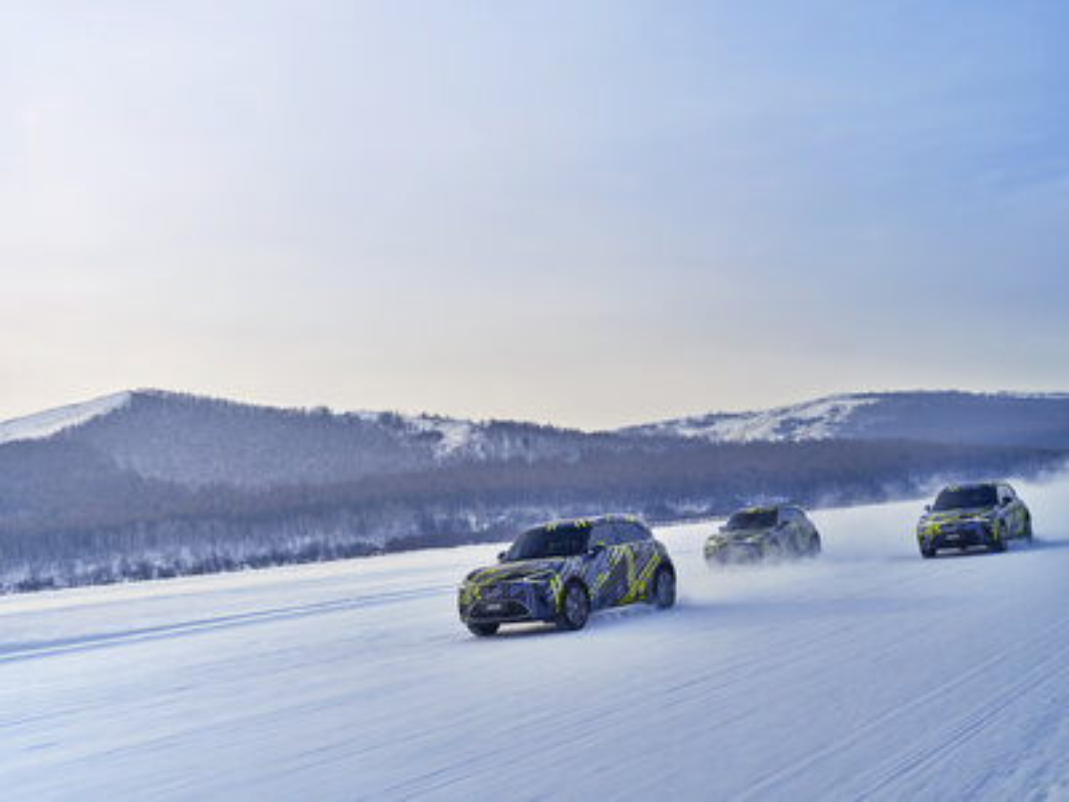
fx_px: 1143
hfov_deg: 50.1
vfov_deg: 38.7
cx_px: 534
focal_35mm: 37
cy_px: 401
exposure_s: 1/125
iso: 100
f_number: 11
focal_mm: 46.5
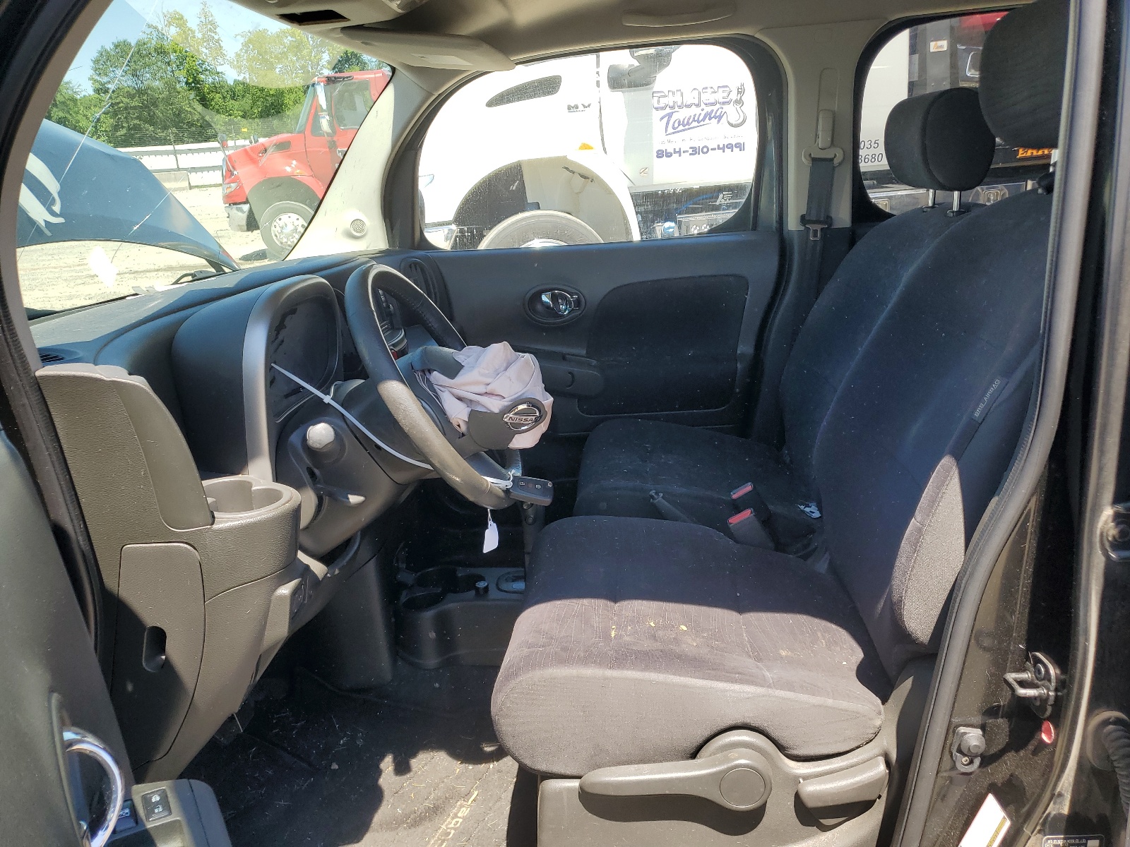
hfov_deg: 67.3
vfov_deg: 53.1
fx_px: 849
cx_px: 565
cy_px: 424
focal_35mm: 26
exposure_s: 1/769
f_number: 1.5
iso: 50
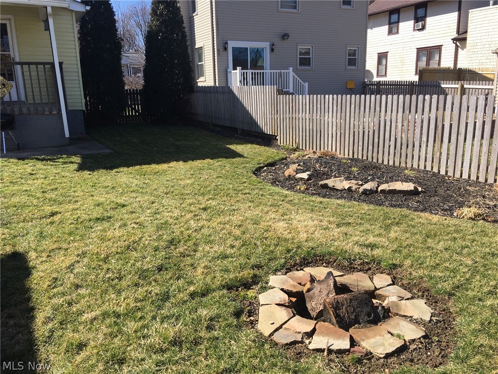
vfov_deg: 48.2
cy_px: 187
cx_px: 249
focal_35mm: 29
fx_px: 417
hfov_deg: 61.7
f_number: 2.2
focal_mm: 4.15
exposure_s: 1/986
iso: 25
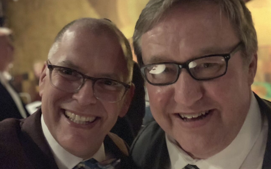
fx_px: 325
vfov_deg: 29.2
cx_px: 147
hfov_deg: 45.2
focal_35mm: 44
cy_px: 96
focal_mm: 2.87
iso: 1600
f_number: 2.2
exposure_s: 1/15
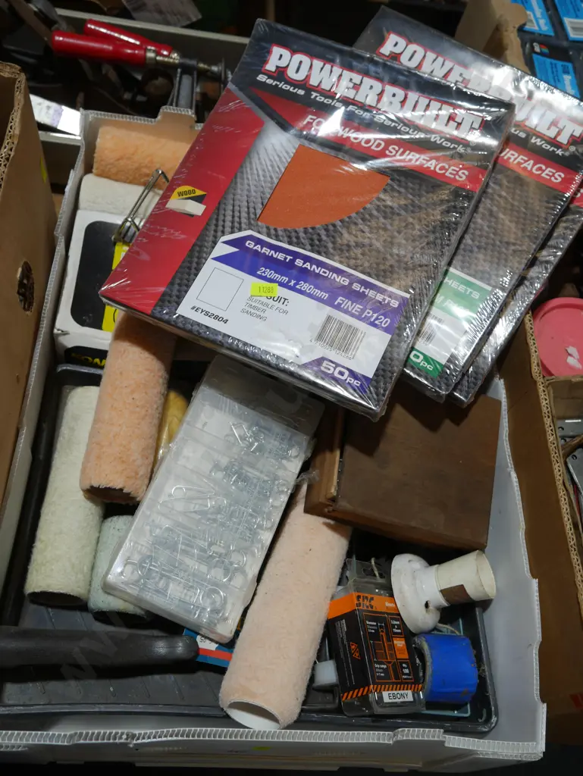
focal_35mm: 32
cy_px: 388
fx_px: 718
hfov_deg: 44.2
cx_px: 292
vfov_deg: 56.8
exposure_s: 1/125
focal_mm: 16
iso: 200
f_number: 4
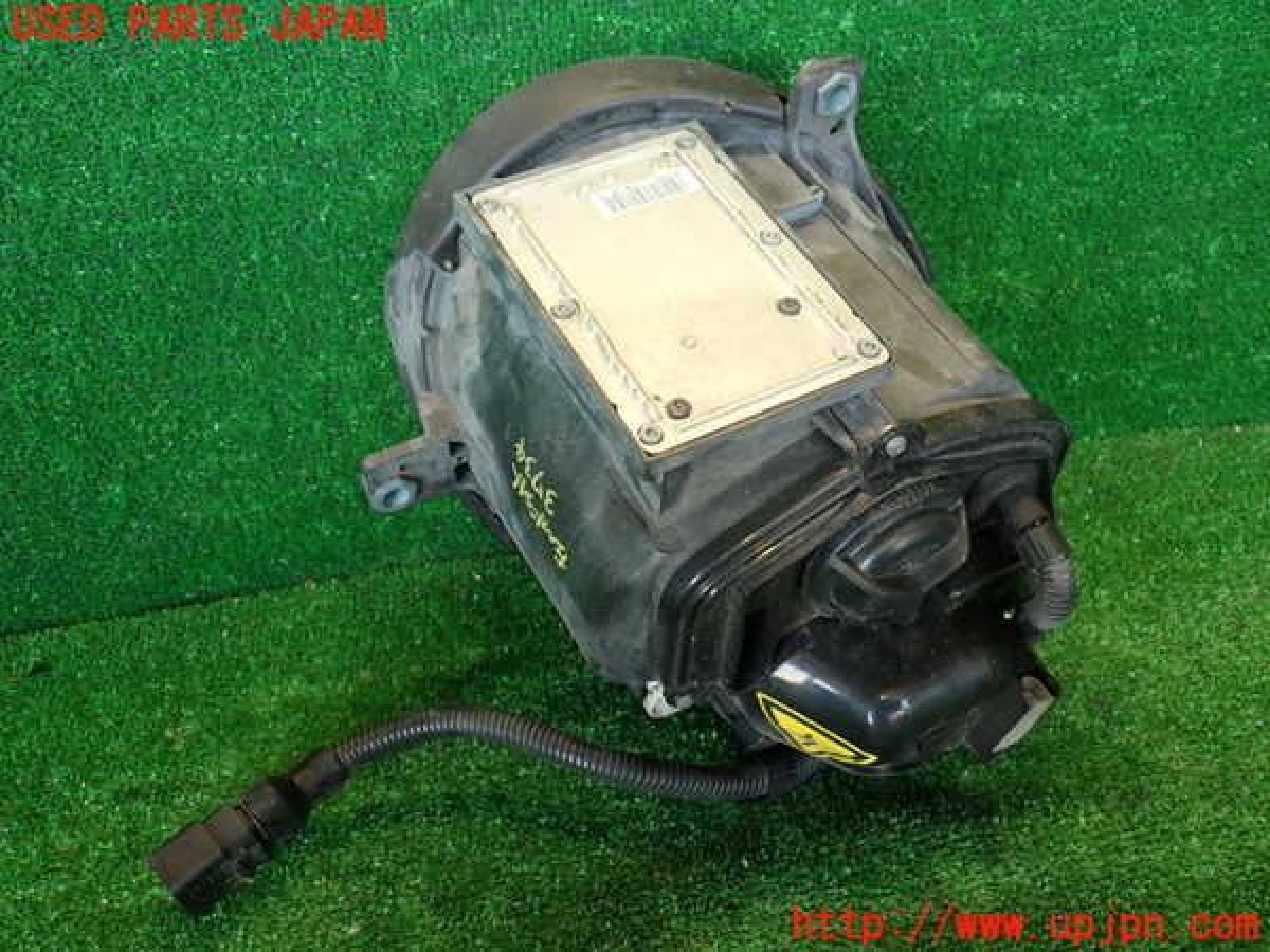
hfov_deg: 56.8
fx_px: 1174
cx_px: 635
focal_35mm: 32
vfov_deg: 44.2
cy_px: 476
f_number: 2.4
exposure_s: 1/40
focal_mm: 5.79
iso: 200
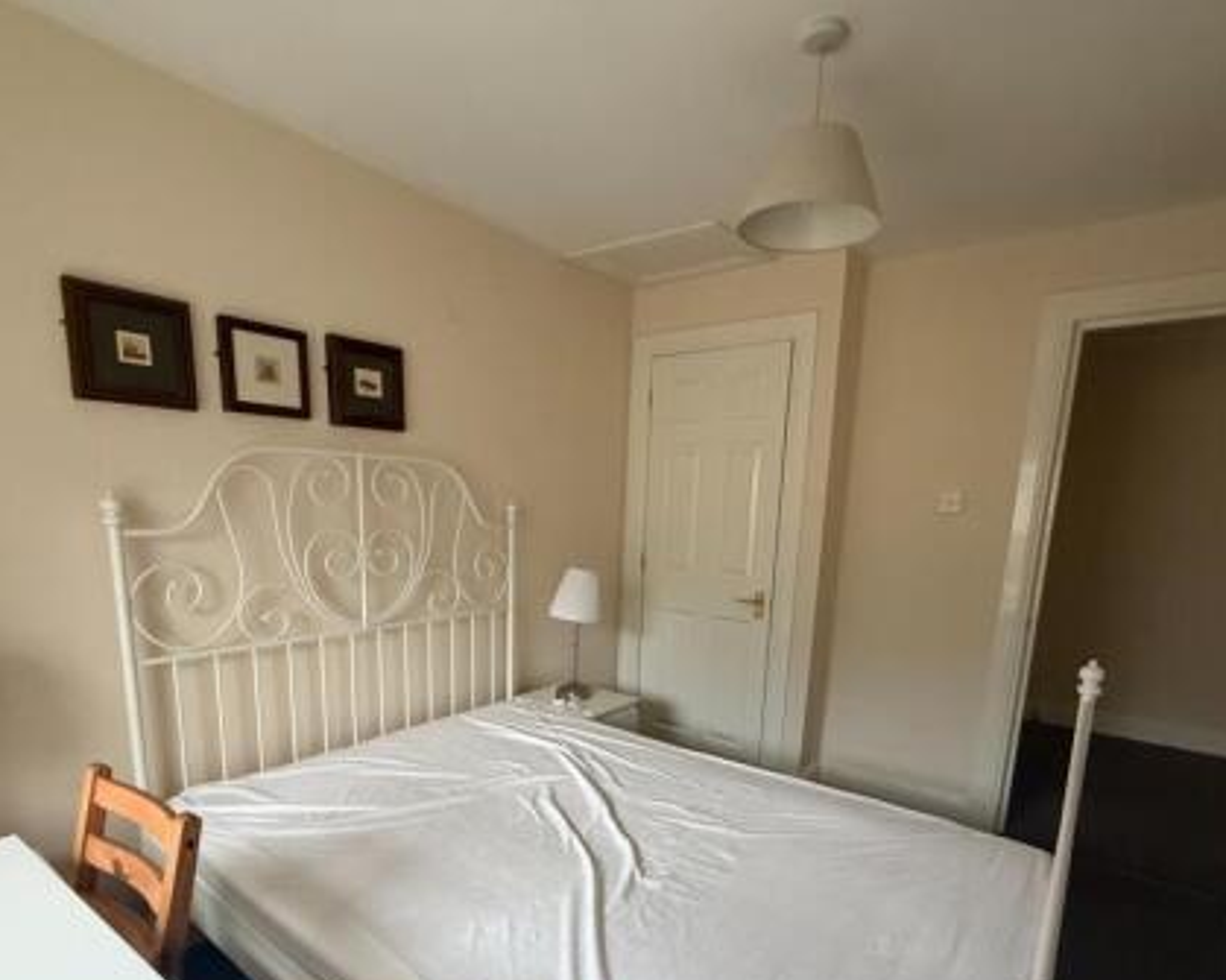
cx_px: 593
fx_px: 689
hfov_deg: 83.3
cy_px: 630
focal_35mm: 19
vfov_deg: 69.4
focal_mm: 2.22
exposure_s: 1/60
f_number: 2.2
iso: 640
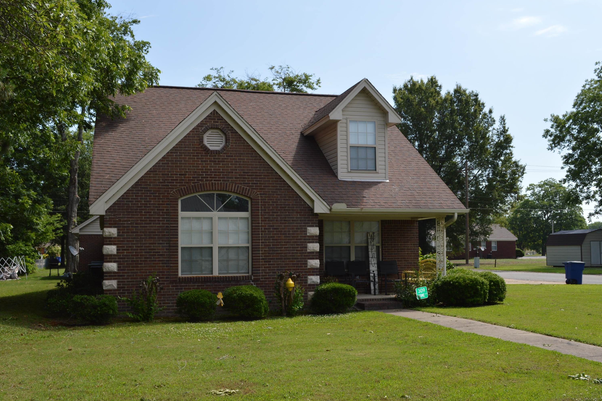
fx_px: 669
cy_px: 197
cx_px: 300
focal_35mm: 40
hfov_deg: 48.5
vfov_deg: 33.4
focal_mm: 26
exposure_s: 1/200
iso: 100
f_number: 7.1
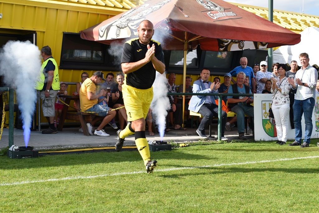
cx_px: 160
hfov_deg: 35.1
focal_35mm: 57
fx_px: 505
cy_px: 106
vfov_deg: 23.8
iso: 200
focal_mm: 38
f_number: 9
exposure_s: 1/320
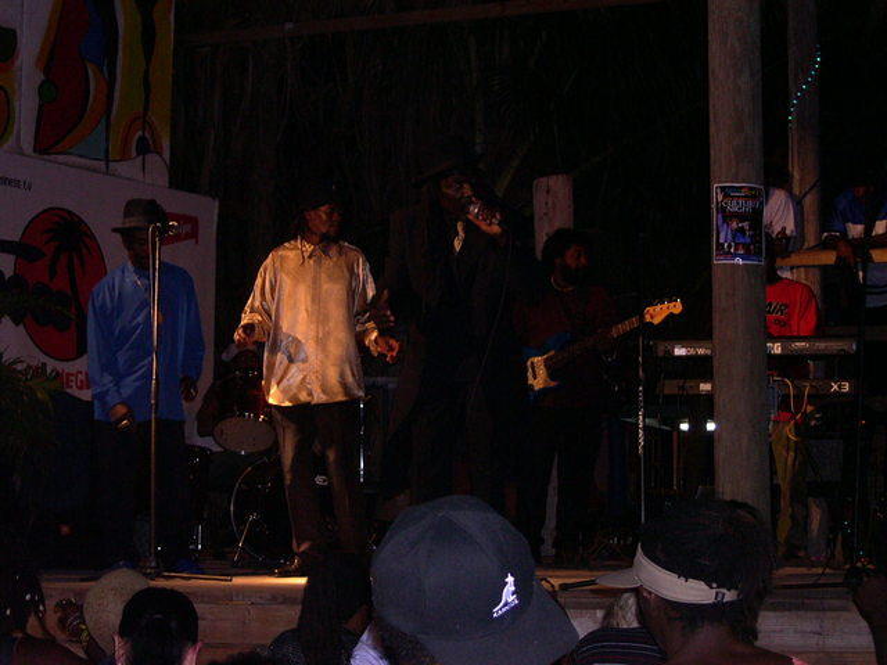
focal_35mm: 77
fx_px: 1973
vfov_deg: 19.1
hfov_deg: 25.3
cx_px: 444
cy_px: 332
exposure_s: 1/60
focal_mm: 16.3
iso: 400
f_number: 4
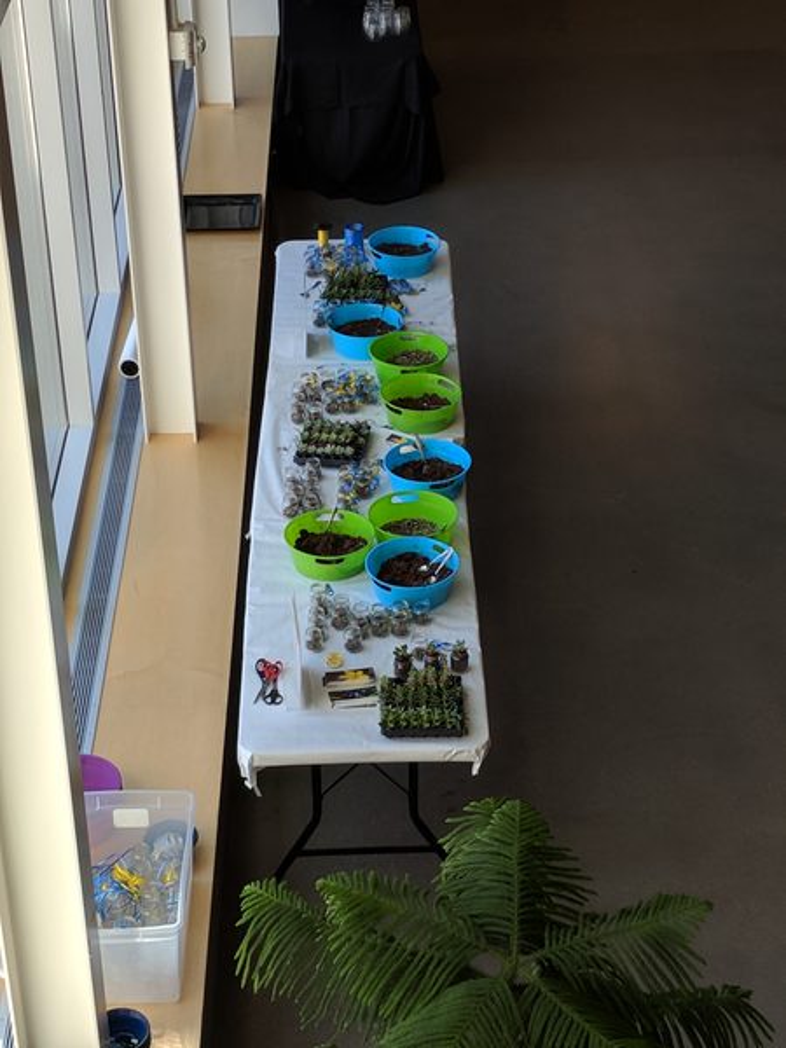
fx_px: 787
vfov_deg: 67.3
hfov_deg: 53.1
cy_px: 524
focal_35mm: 26
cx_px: 393
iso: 50
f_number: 2
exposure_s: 1/160
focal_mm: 4.67
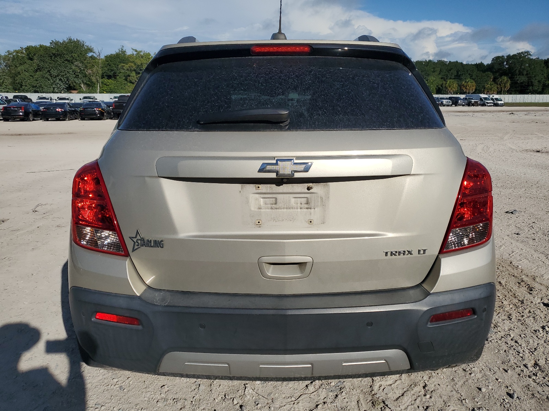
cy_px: 206
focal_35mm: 26
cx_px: 274
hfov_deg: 67.3
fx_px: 412
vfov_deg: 53.1
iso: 50
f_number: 1.5
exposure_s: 1/10000
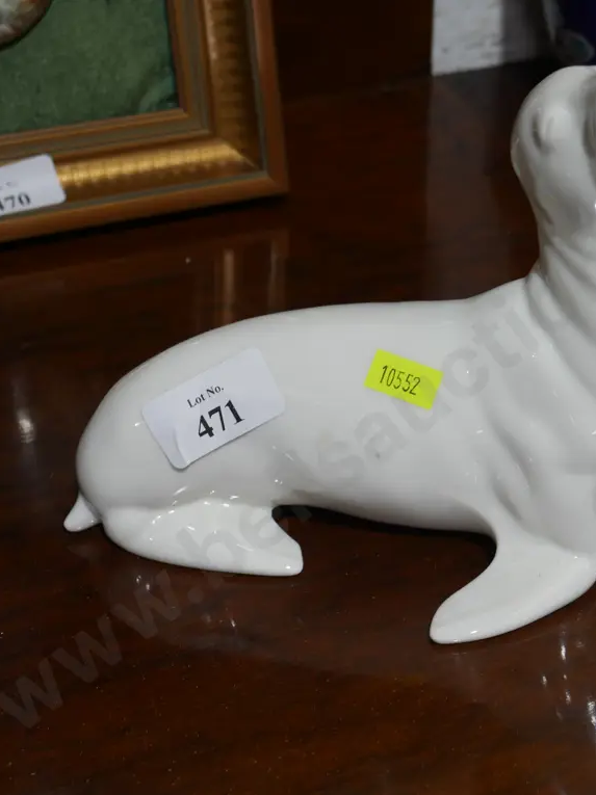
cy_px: 399
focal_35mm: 67
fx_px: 1539
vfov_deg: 29.0
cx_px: 429
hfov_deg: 21.8
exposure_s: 1/60
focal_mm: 25
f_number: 5.3
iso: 250
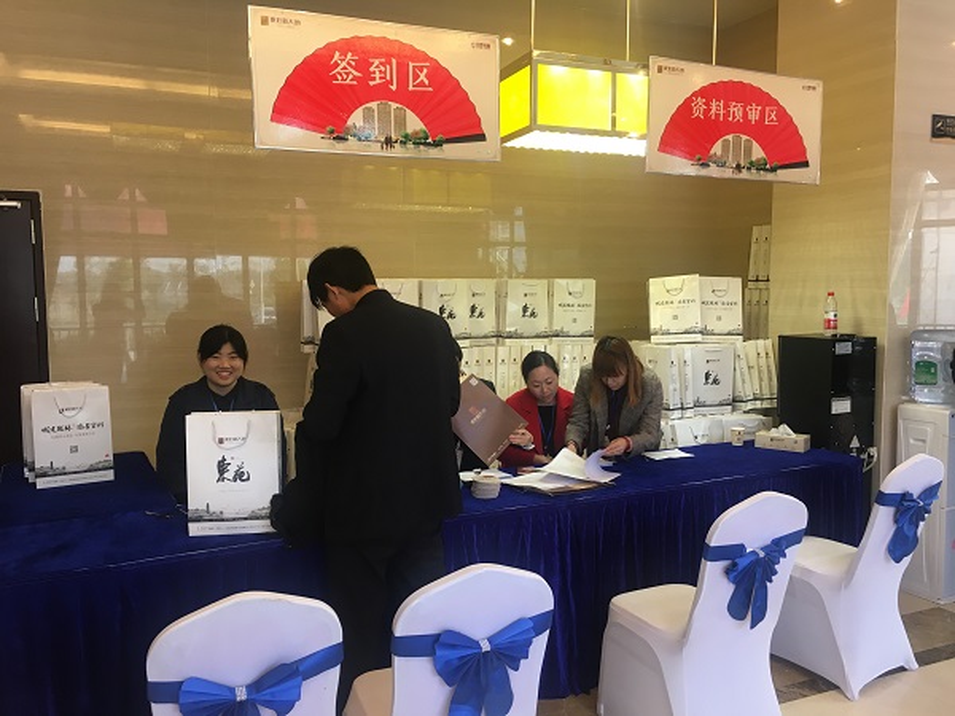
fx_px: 800
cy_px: 358
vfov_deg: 48.2
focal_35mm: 29
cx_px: 478
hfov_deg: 61.7
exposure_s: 1/33
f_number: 2.2
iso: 64
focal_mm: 4.15
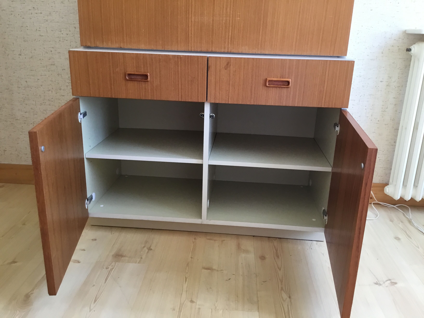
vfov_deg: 45.4
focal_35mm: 31
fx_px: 380
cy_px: 159
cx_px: 212
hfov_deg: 58.4
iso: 100
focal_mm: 3.3
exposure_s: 1/33
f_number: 2.4
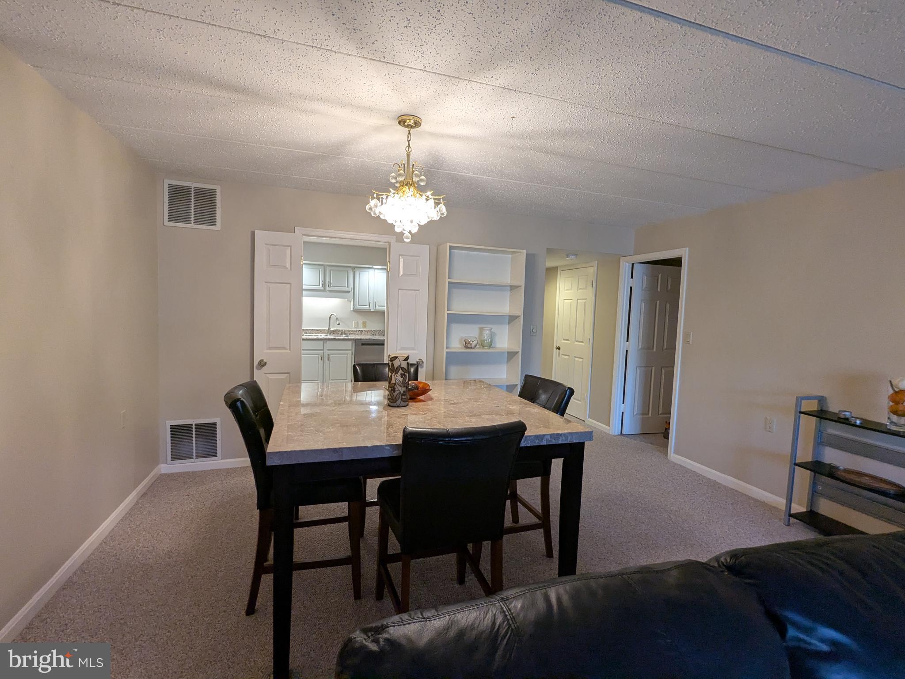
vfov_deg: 78.1
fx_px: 418
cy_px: 340
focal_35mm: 16
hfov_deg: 94.5
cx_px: 452
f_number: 2.2
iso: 150
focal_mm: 2.35
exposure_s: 1/60
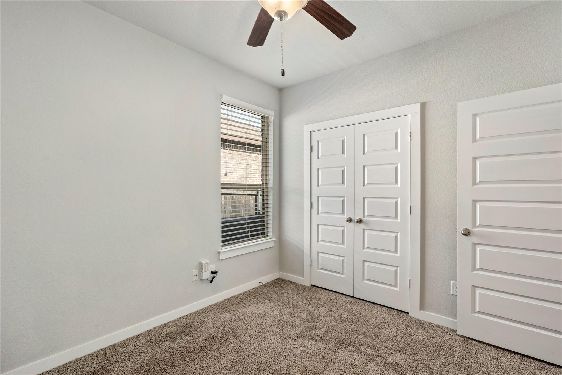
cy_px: 188
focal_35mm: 16
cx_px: 281
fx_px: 250
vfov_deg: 73.7
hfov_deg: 96.7
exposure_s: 1/4
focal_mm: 16
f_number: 8
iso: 320
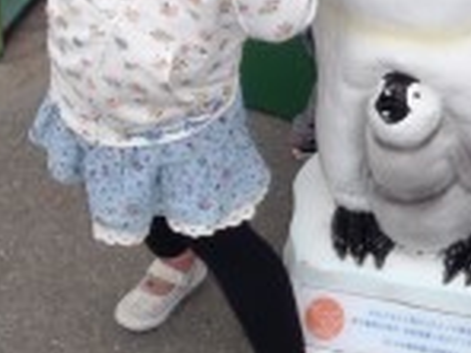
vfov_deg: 16.6
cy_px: -70
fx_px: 1157
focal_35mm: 85
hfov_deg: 22.0
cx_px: 496
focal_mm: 5
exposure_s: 1/250
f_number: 3.5
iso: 64
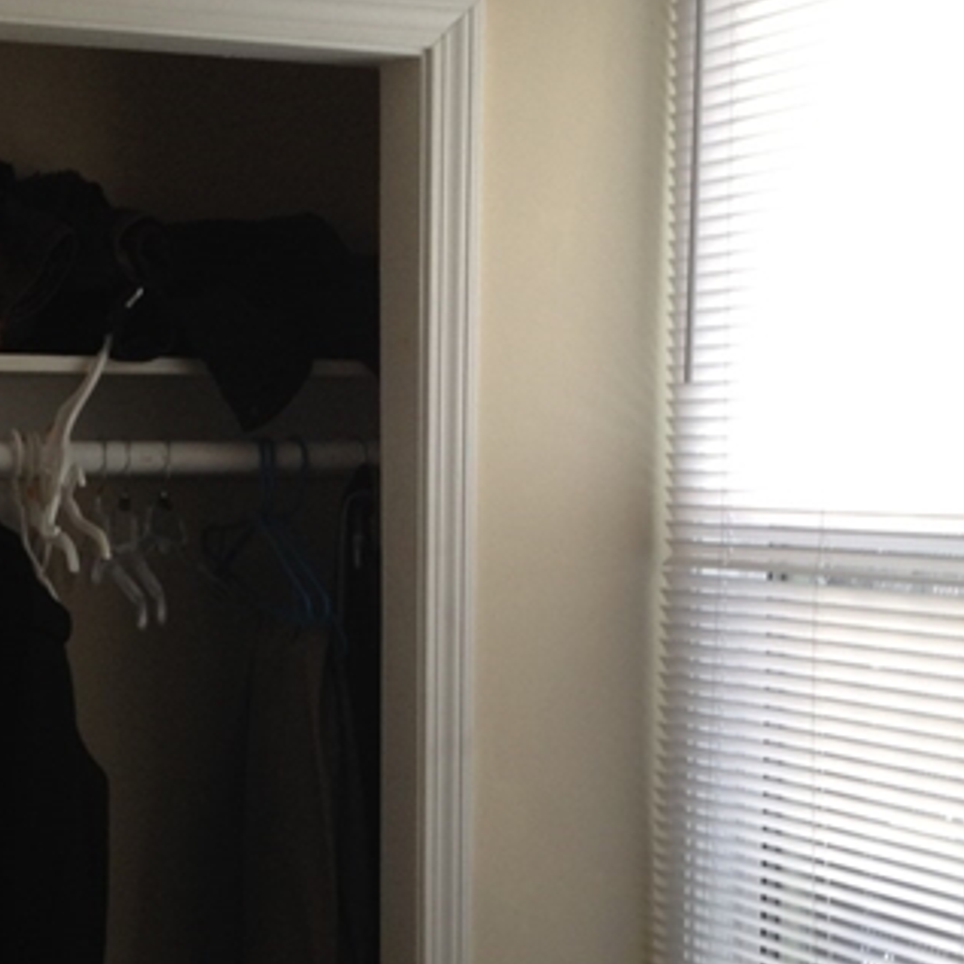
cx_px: 331
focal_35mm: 75
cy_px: 754
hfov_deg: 23.0
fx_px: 2363
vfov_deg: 22.8
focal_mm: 4.28
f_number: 2.4
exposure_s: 1/40
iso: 80
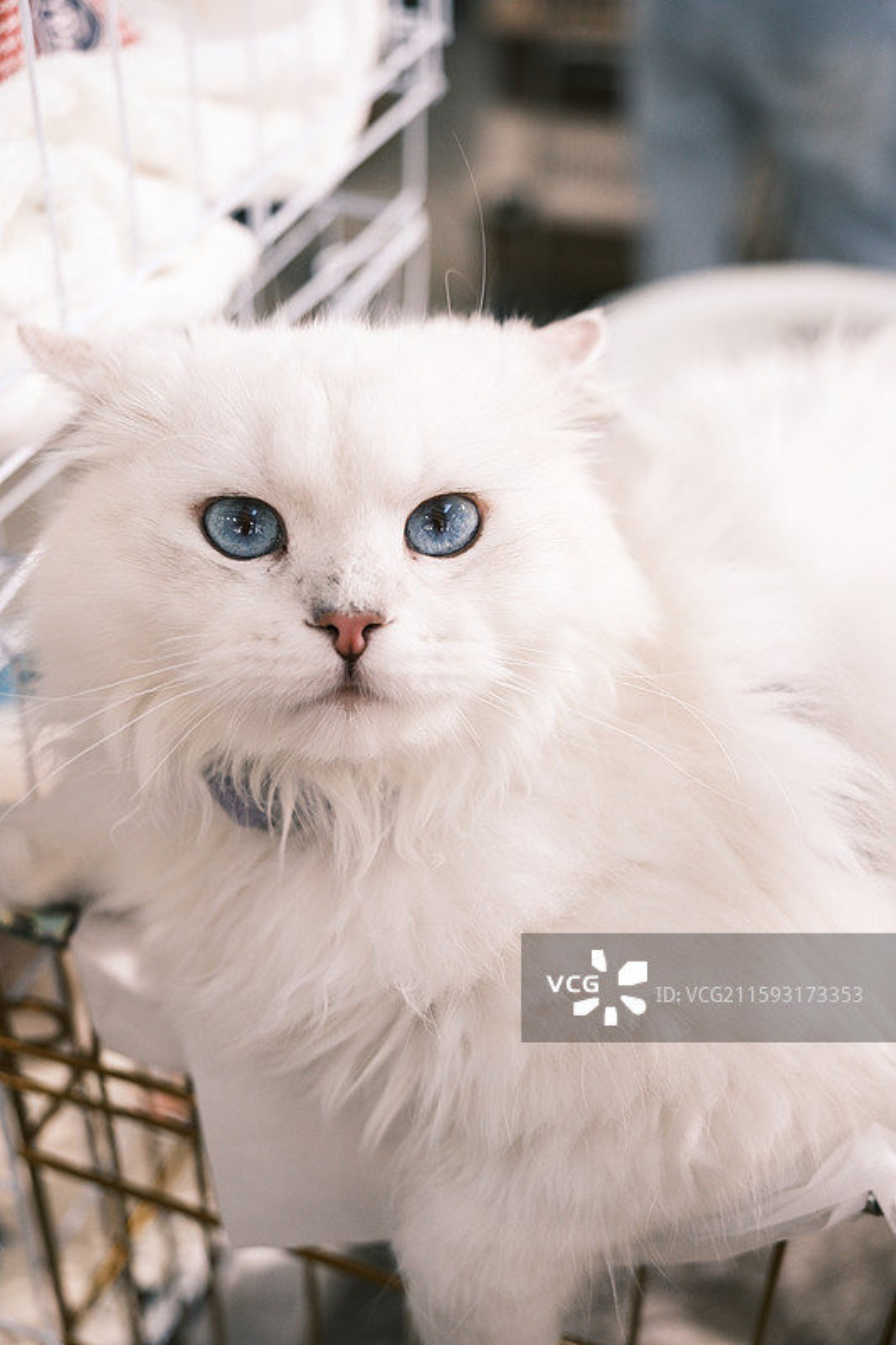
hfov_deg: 32.6
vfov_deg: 47.4
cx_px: 448
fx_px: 1531
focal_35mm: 41
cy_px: 672
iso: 1000
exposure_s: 1/200
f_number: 2.8
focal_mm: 27.2
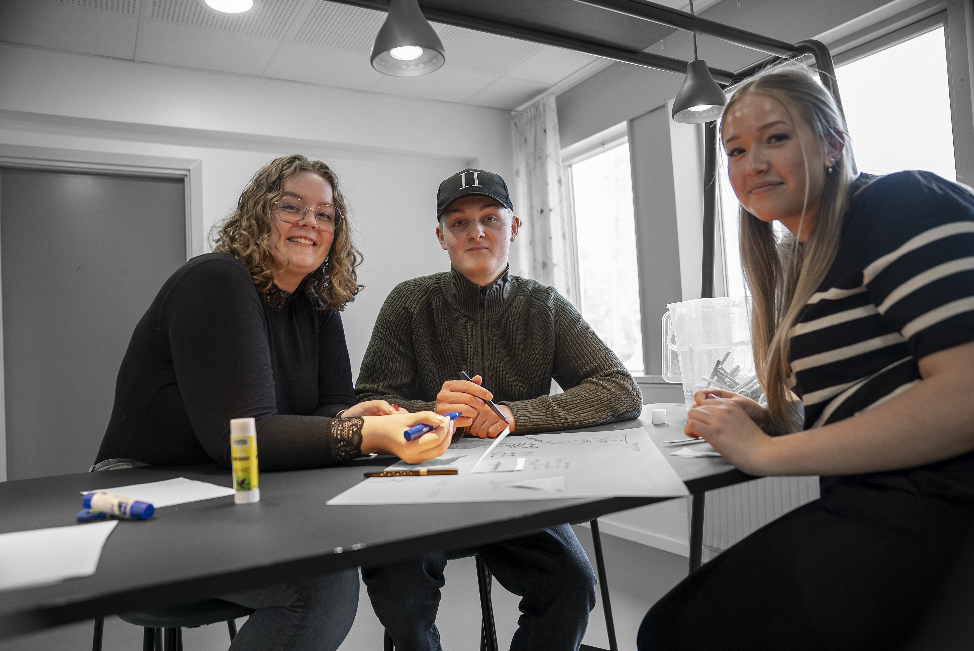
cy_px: 326
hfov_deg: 73.7
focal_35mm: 24
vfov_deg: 53.2
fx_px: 650
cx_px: 487
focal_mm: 24
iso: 80
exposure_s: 1/40
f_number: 2.8
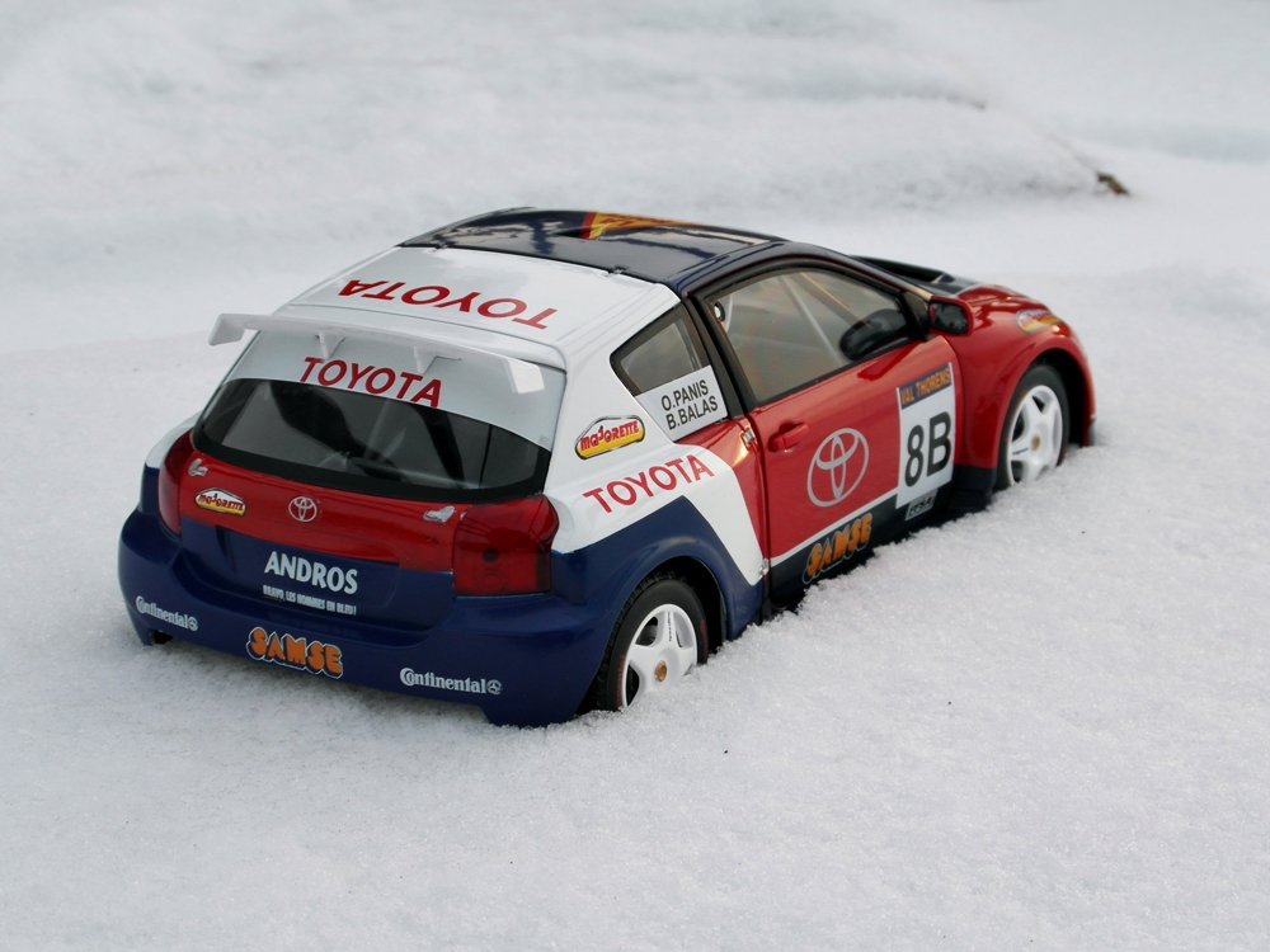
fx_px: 3229
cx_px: 635
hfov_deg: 22.3
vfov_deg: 16.8
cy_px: 476
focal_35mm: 88
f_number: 5
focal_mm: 14.3
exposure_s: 1/90
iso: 80
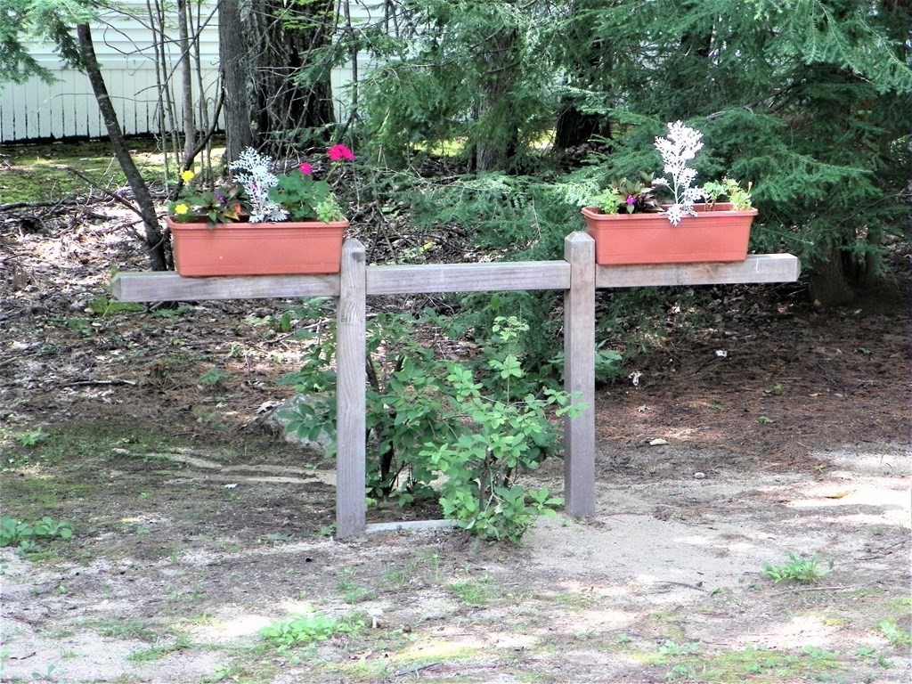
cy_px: 342
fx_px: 2503
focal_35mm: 95
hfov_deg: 20.7
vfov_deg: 15.6
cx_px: 456
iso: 100
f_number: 4
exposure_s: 1/60
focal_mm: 16.9
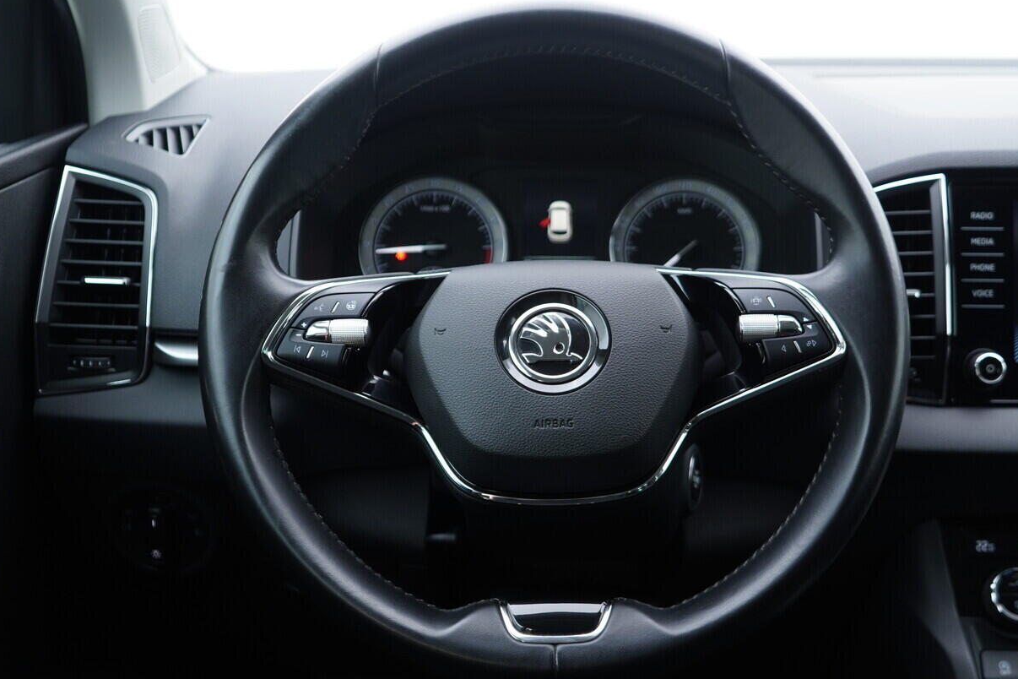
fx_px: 1216
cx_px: 557
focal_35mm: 43
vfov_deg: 31.2
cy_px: 355
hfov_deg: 45.4
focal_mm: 24
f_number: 2.8
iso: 250
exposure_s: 1/40
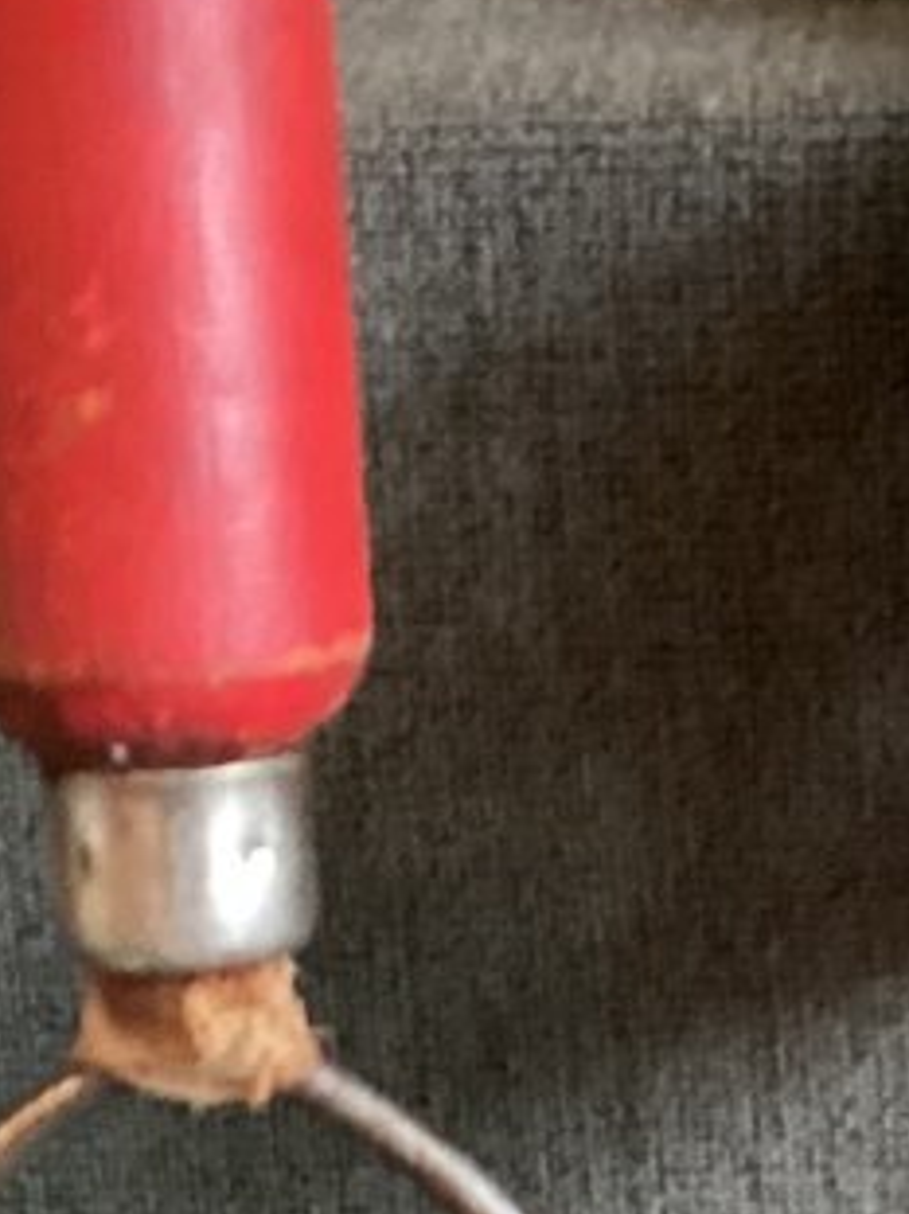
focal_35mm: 151
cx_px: 1055
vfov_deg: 13.0
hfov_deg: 9.7
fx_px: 5291
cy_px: 970
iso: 400
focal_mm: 3.3
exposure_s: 1/33
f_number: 2.4
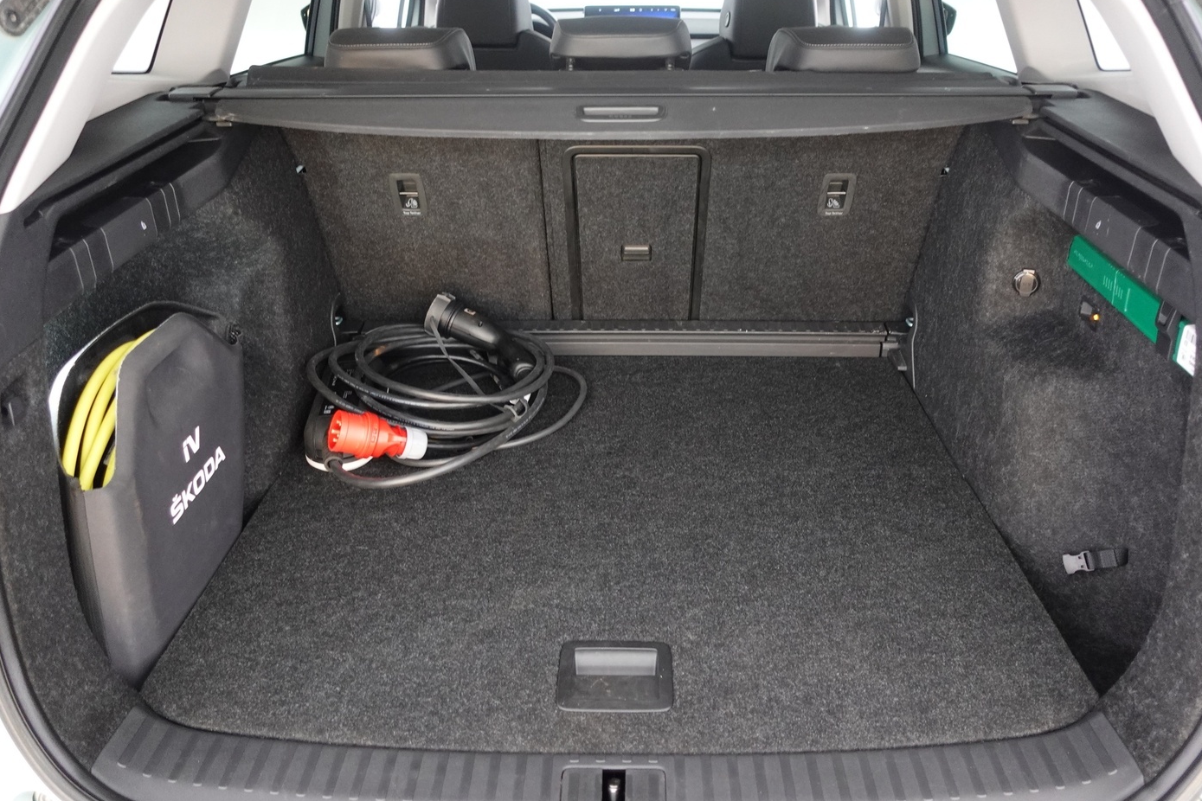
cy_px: 358
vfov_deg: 46.3
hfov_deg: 65.5
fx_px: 935
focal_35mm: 28
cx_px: 616
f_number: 1.8
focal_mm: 9.4
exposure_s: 1/15
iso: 800
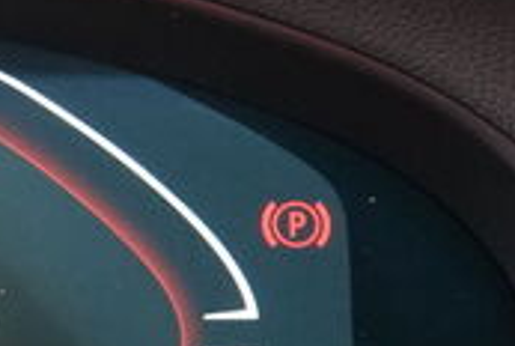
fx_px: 2938
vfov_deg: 6.7
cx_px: -908
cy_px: 98
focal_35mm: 205
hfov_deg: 8.7
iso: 8000
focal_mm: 37
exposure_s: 1/200
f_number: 8
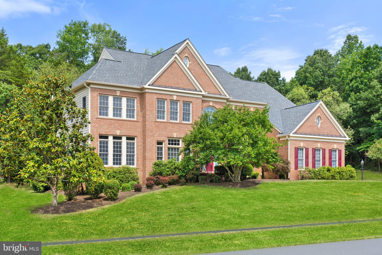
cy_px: 128
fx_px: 467
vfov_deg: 30.5
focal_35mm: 44
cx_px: 191
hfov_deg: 44.5
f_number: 14
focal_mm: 44
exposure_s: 1/160
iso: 200
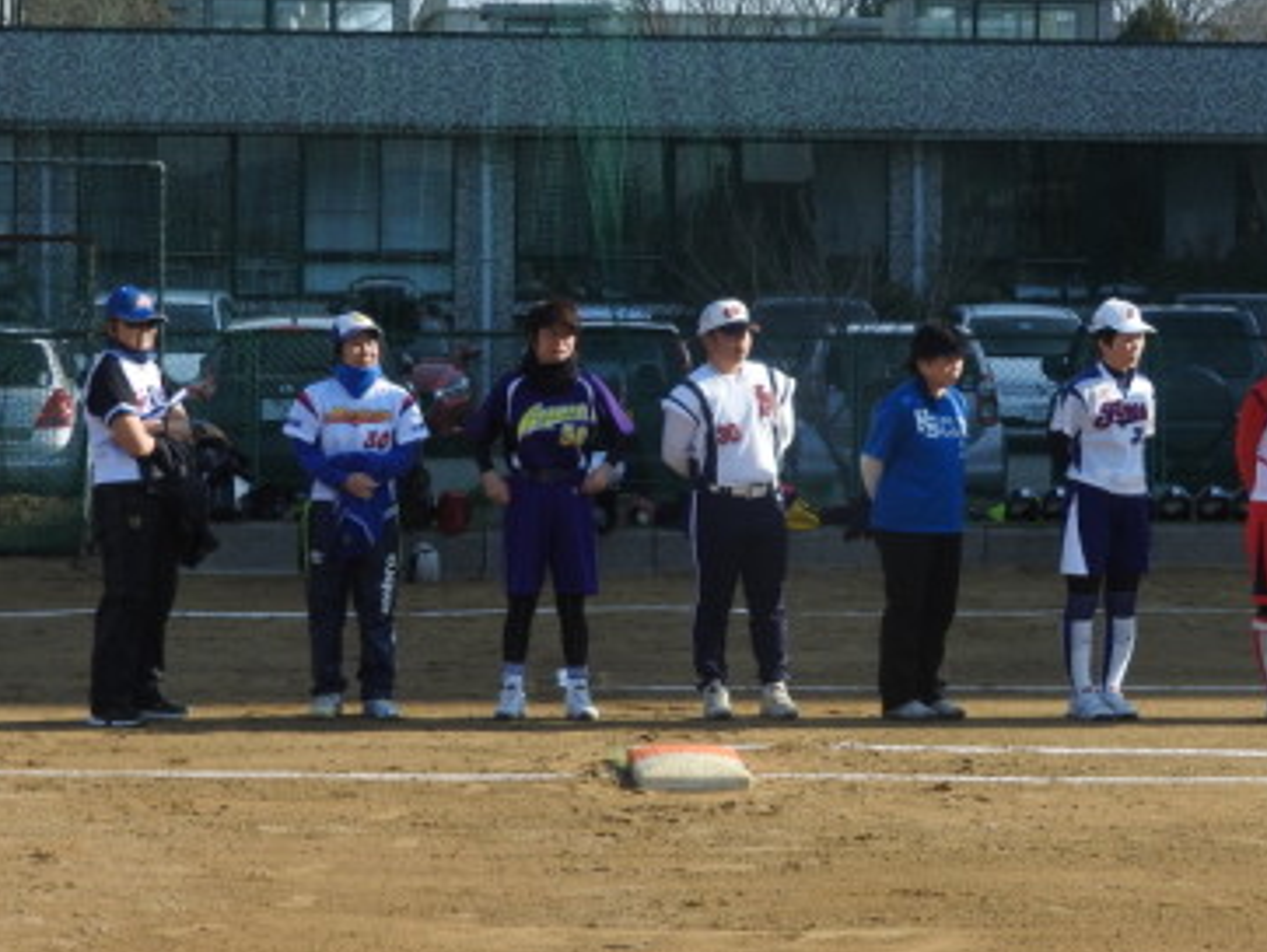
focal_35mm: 116
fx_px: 4249
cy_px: 388
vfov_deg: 12.8
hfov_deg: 16.9
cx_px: 984
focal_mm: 12.5
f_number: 4.5
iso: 100
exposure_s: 1/500
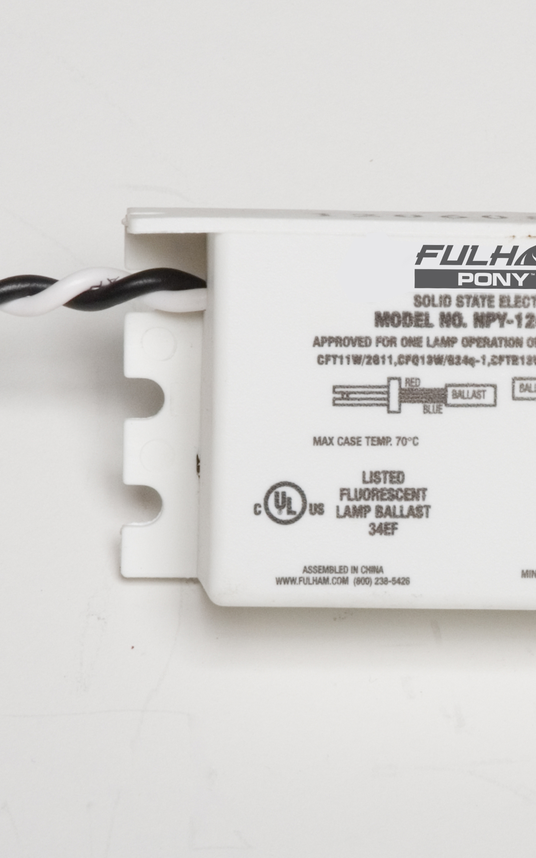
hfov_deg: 8.1
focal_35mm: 161
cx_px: 483
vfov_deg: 13.0
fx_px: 3762
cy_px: 430
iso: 160
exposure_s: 1/250
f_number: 18
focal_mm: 70
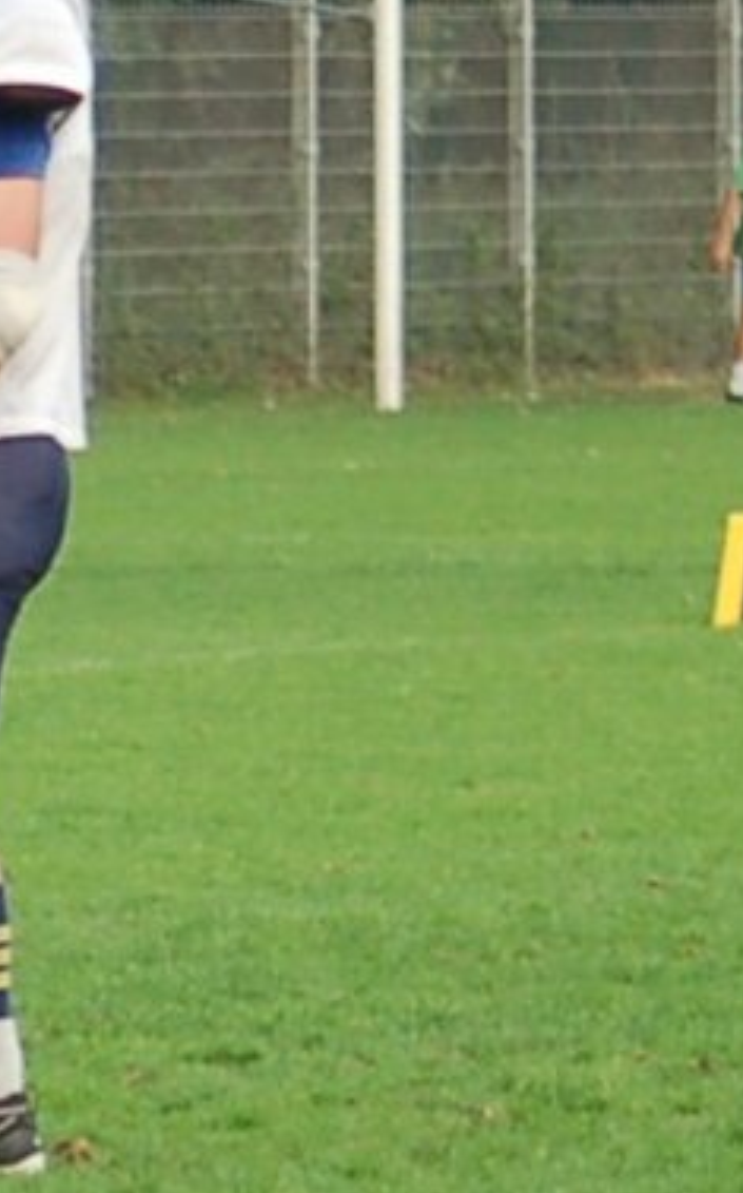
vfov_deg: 3.4
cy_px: 522
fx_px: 20255
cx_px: -1707
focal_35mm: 624
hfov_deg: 2.1
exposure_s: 1/640
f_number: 4
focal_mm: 70
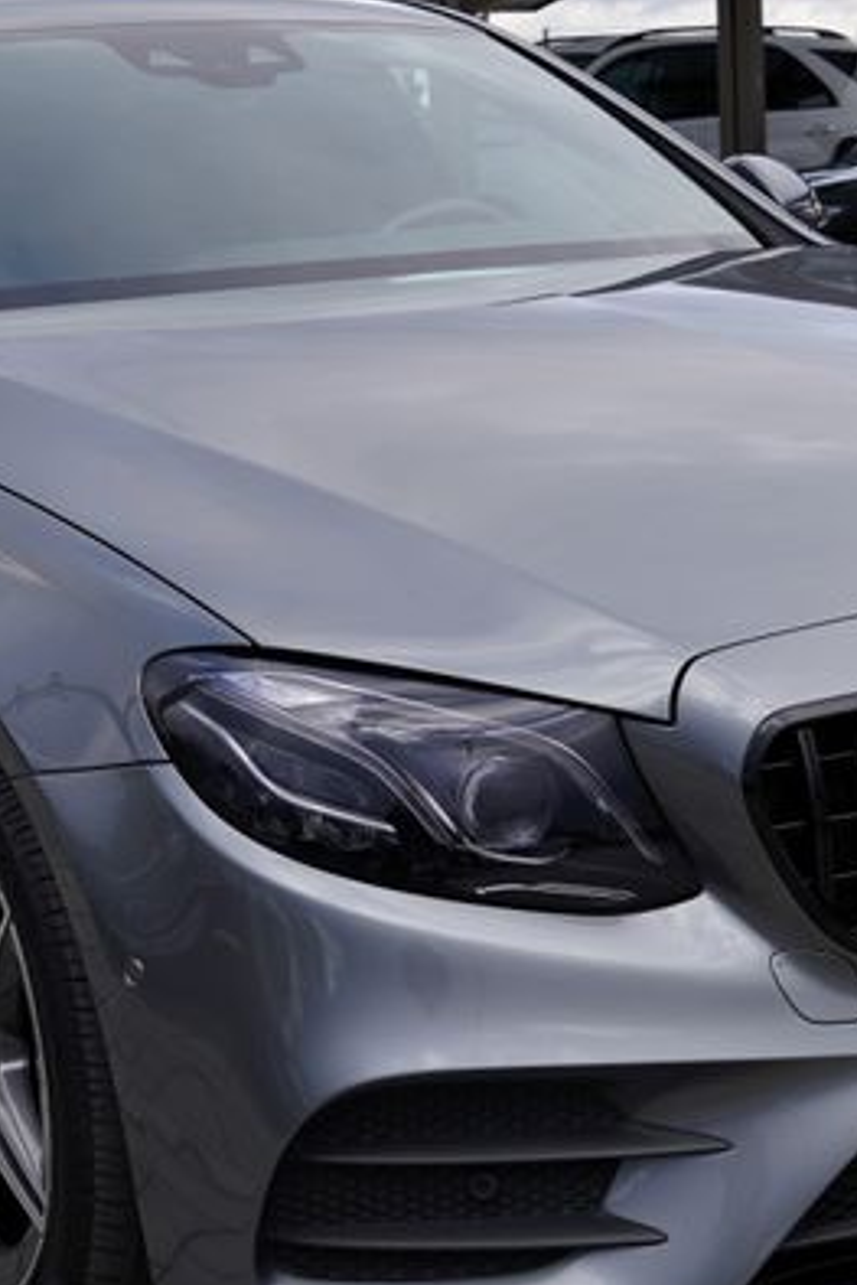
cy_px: 556
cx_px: 512
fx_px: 2783
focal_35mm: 78
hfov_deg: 17.5
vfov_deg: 26.0
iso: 100
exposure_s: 1/160
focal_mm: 30
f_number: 6.3
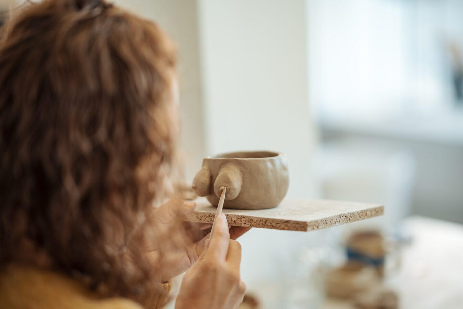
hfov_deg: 23.9
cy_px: 154
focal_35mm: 85
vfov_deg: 16.1
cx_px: 232
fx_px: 1093
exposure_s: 1/100
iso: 100
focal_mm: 85
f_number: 1.4
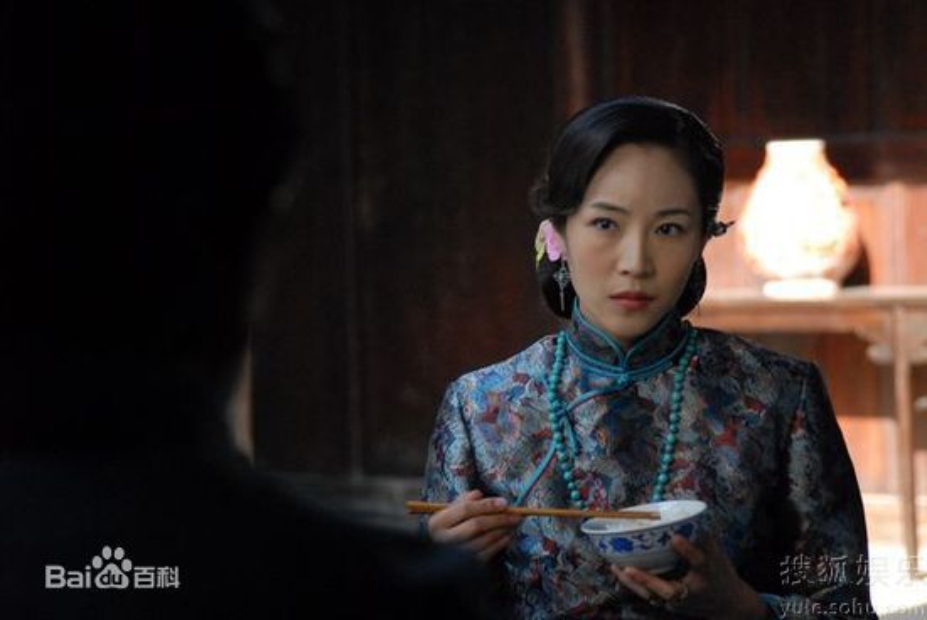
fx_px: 3287
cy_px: 310
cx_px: 464
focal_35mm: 128
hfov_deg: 16.1
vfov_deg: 10.8
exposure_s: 1/750
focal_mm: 85
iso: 1000
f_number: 4
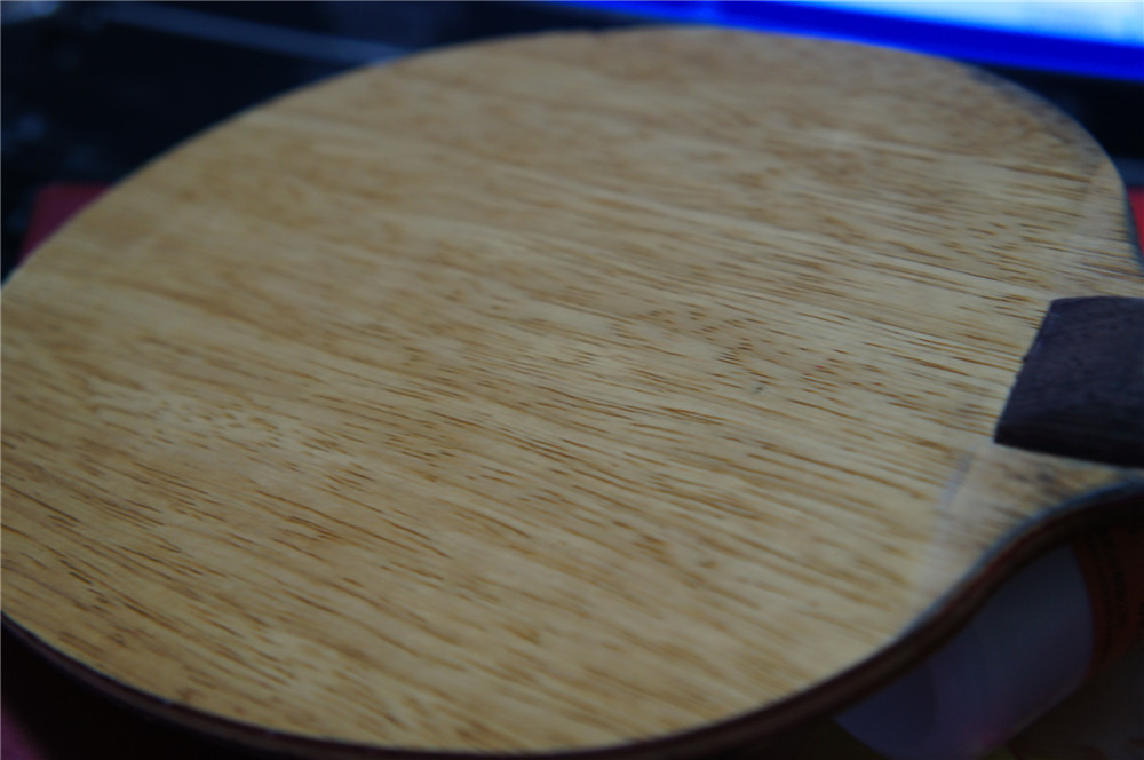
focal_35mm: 50
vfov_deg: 27.2
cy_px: 380
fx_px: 1571
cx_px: 572
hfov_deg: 40.0
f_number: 4.5
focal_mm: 33
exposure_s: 1/10
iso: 400
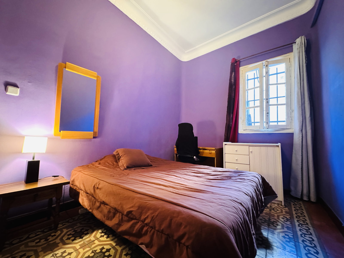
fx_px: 139
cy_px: 129
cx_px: 172
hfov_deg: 102.1
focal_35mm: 14
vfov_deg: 85.7
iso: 1250
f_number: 2.2
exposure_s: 1/33
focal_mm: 2.22
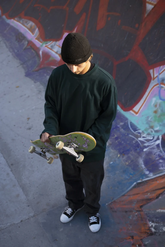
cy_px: 124
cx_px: 82
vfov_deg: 39.6
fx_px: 344
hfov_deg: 27.0
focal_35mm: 50
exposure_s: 1/500
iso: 125
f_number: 4
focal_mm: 50
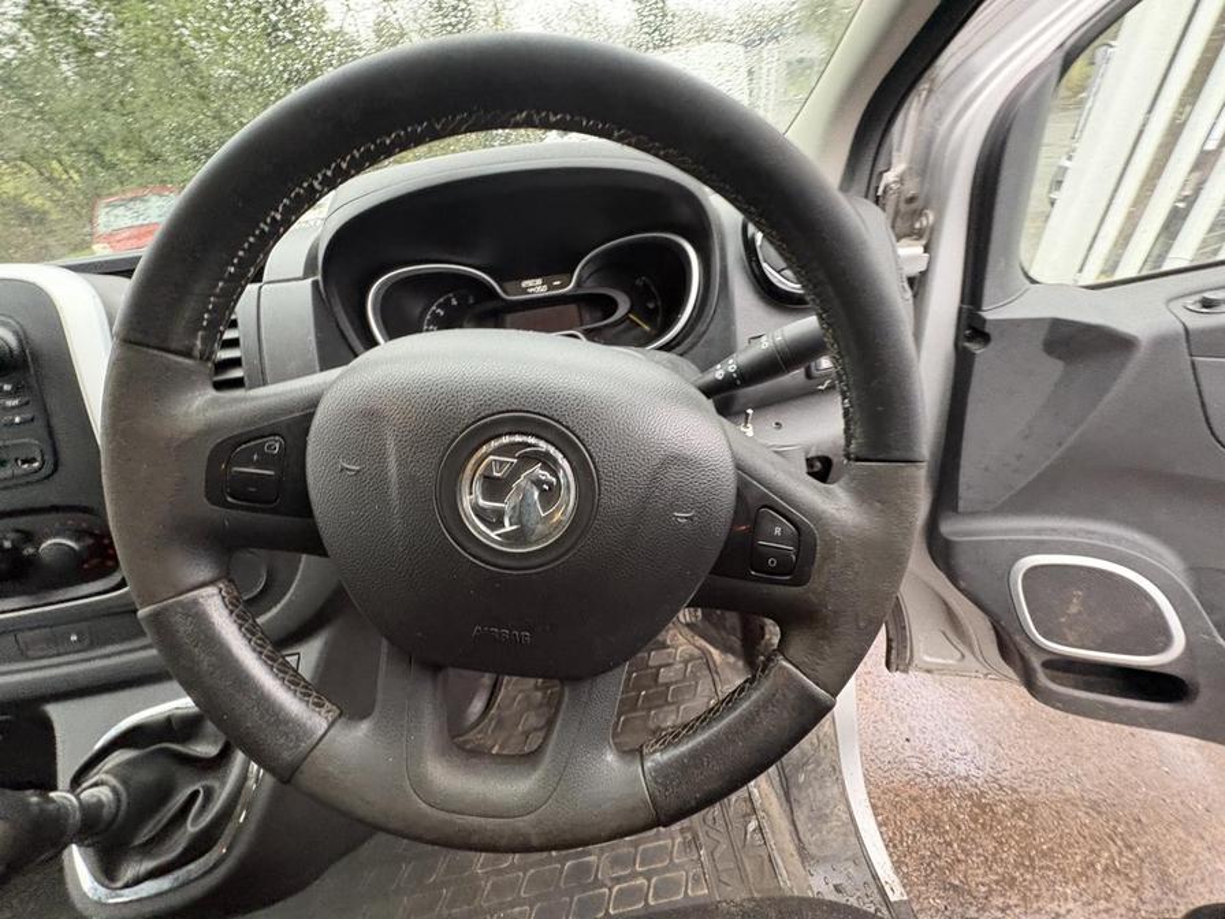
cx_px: 612
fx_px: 495
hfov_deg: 102.1
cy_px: 460
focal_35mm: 14
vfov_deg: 85.7
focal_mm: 2.22
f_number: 2.2
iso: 640
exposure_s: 1/60
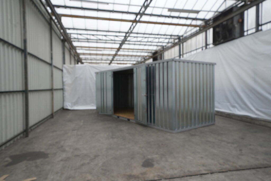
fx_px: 181
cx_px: 136
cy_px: 90
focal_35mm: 24
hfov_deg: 73.7
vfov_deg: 53.1
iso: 800
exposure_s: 1/160
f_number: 4
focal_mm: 24
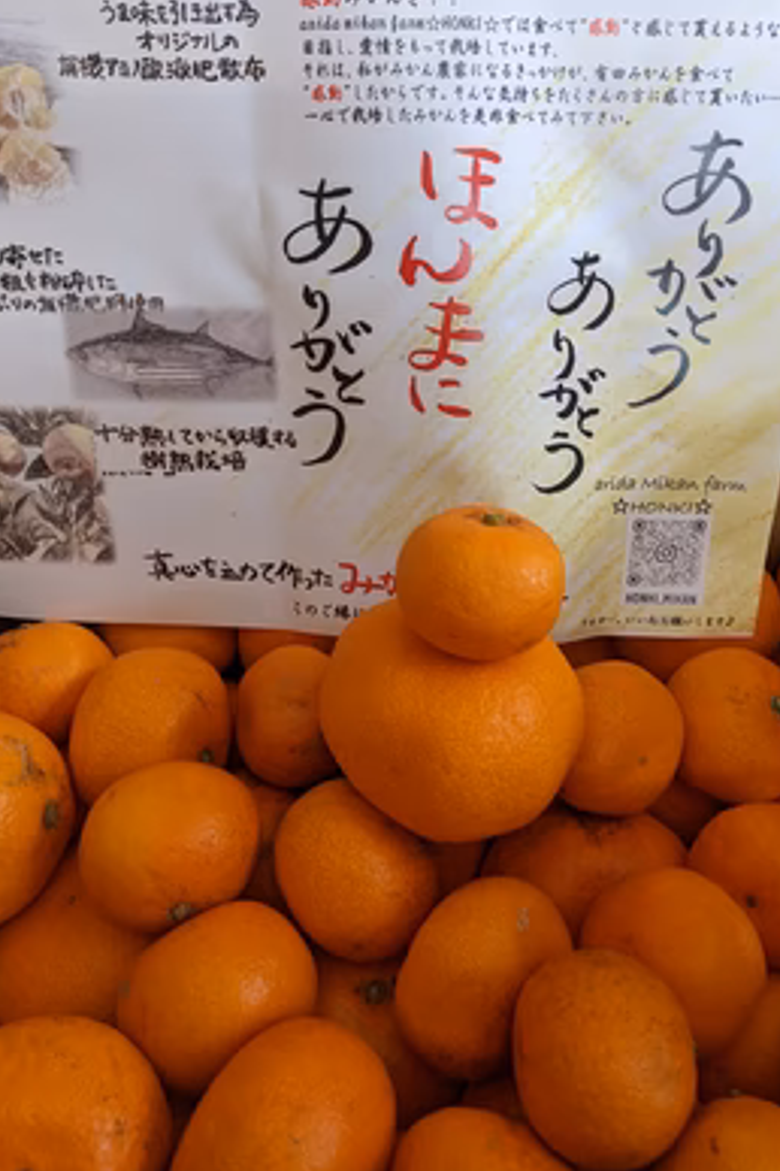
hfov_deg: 45.0
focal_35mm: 29
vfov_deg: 63.7
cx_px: 402
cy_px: 593
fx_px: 942
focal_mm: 4.38
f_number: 1.73
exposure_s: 1/26.3
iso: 159
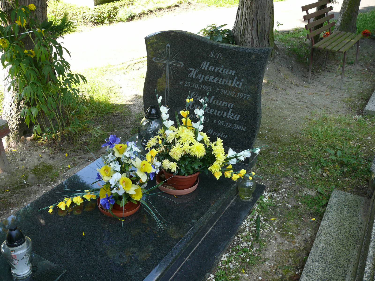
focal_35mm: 35
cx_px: 188
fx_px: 379
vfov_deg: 40.7
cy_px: 140
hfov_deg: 52.6
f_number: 3.2
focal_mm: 7.4
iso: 100
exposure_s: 1/125
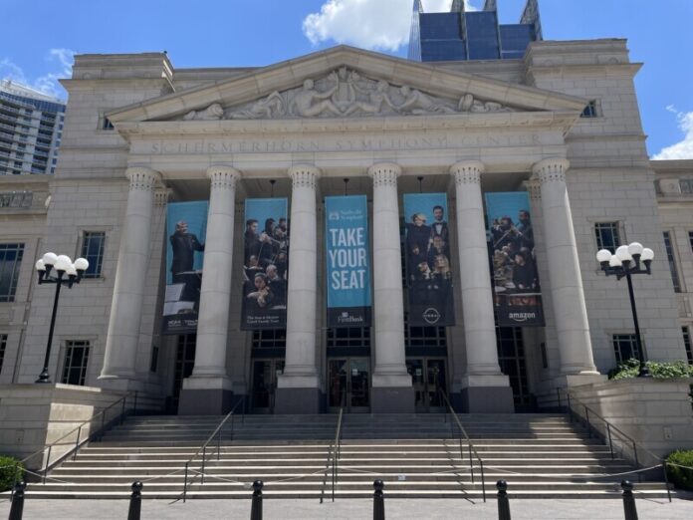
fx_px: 521
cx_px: 346
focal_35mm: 26
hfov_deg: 67.3
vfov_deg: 53.1
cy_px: 260
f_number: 1.6
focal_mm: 4.2
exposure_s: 1/3401
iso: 50
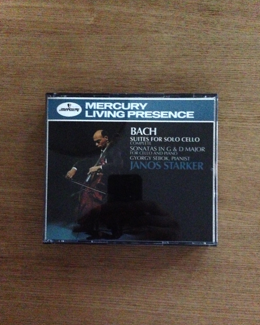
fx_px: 337
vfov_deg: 51.5
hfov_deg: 42.2
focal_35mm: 35
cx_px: 130
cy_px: 172
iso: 3200
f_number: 2.4
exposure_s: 1/15
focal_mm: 4.13
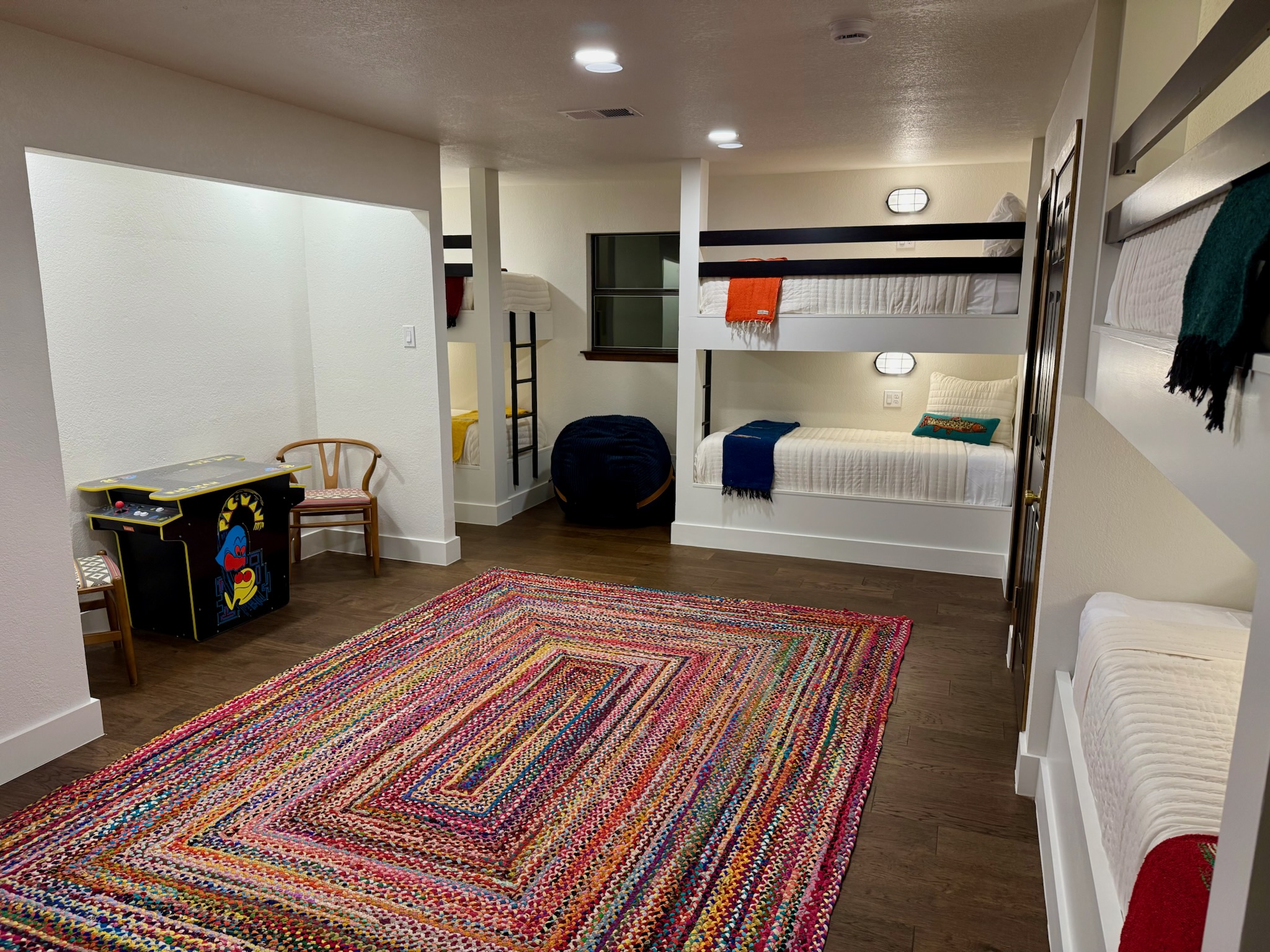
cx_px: 635
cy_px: 476
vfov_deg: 56.8
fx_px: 881
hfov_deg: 71.6
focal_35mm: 24
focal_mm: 6.76
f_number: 1.78
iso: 200
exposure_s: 1/101
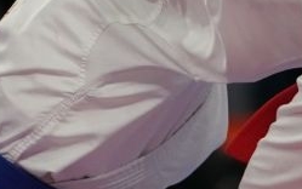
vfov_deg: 1.0
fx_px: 11045
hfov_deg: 1.6
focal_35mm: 1341
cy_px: -24
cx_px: 143
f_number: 2.8
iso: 1250
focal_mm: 182
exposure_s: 1/1000
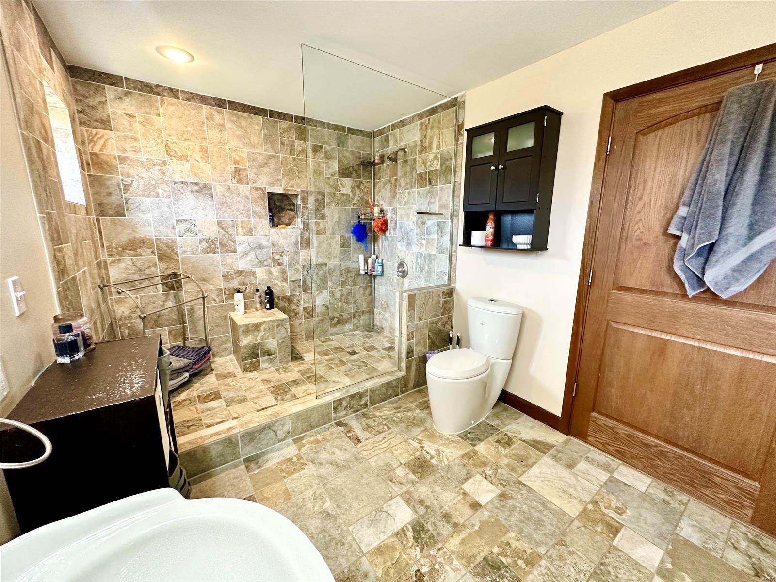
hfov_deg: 102.1
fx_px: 314
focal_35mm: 14
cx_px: 388
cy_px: 291
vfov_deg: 85.7
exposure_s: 1/60
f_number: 2.2
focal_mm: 2.22
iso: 250
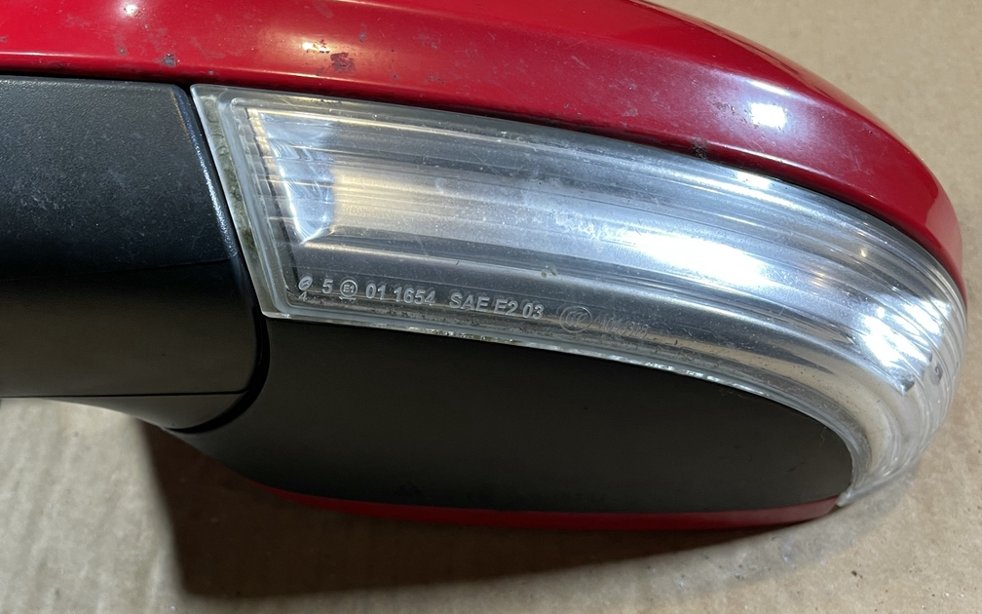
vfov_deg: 44.5
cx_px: 498
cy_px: 289
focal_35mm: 28
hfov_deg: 66.5
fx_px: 749
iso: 125
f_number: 1.6
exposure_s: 1/50
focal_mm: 5.1
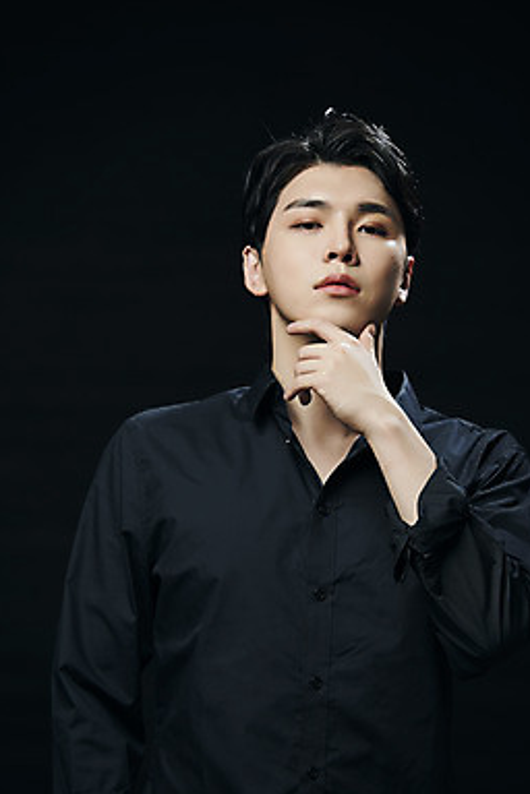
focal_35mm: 172
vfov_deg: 11.9
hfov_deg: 8.0
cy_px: 403
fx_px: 3798
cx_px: 270
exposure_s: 1/125
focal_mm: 165
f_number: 4
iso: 64
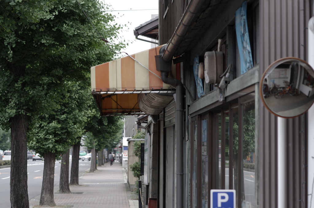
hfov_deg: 19.5
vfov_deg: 13.0
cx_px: 157
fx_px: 914
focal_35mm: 105
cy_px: 104
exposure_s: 1/160
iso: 100
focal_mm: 70
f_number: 5
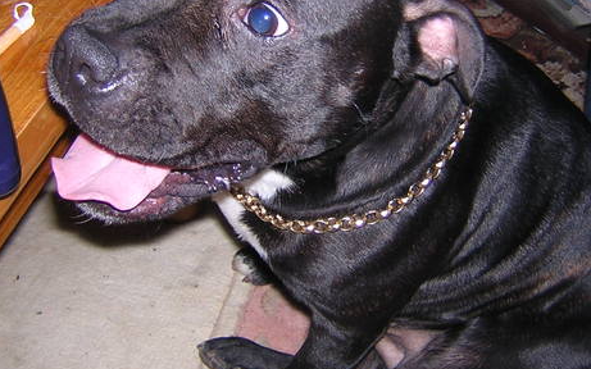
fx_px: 854
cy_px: 101
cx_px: 326
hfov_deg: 38.2
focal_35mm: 53
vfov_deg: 24.2
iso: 100
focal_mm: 4.7
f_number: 2.6
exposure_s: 1/60.1
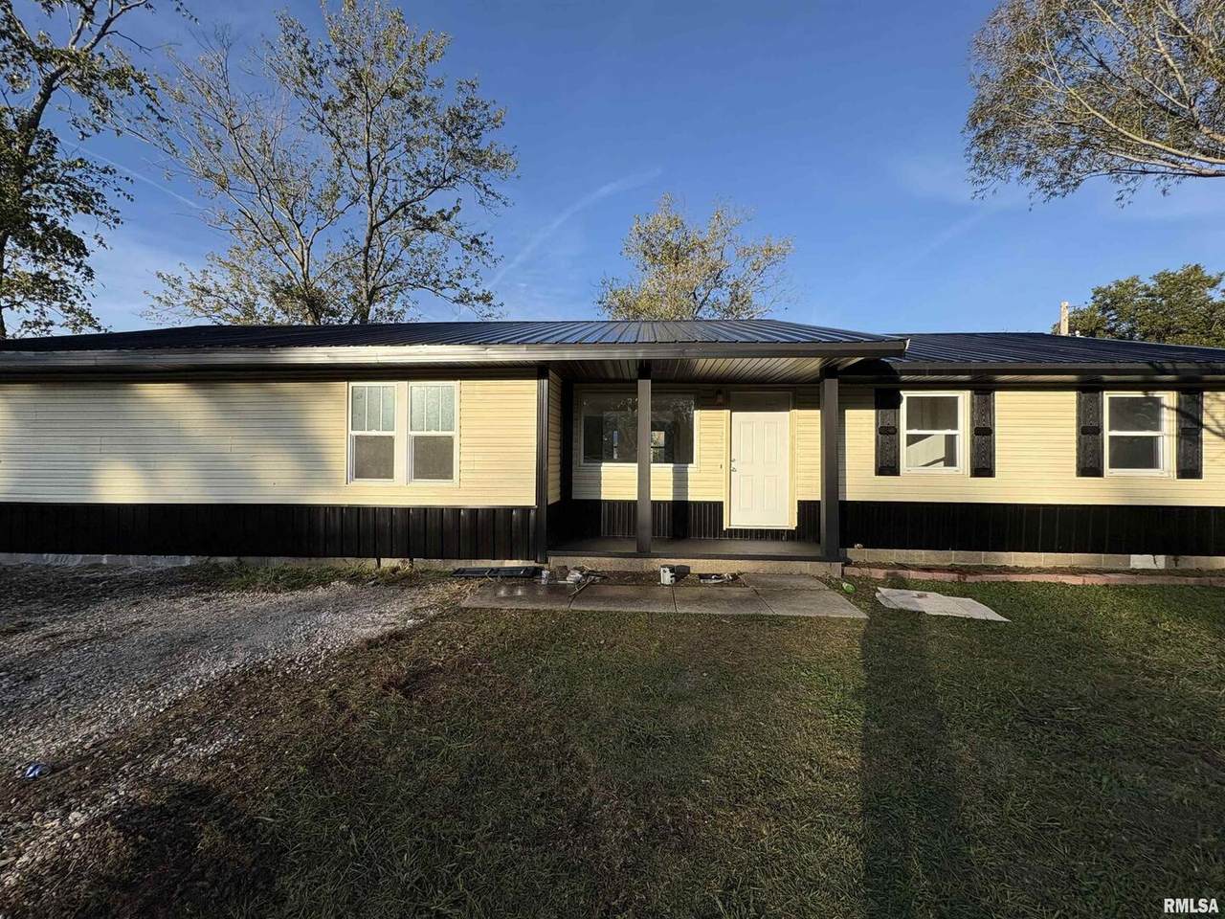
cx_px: 612
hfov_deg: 102.1
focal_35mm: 14
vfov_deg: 85.7
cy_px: 460
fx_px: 495
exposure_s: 1/1567
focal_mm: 2.22
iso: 40
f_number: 2.2
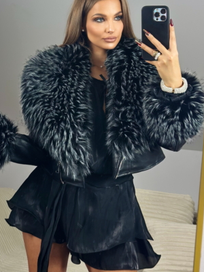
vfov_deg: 26.9
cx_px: 58
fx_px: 566
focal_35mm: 72
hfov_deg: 20.3
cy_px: 97
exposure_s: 1/100
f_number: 1.78
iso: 125
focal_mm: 6.86
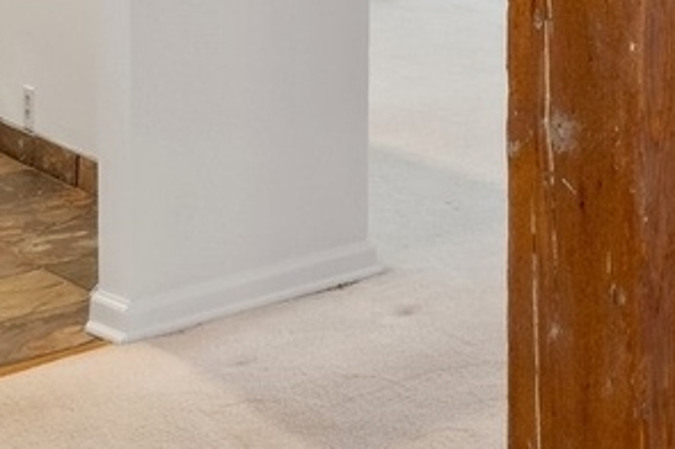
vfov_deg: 16.0
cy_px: -252
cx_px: 977
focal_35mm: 77
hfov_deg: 22.3
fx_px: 1442
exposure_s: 1/2
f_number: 9.5
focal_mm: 14
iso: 400
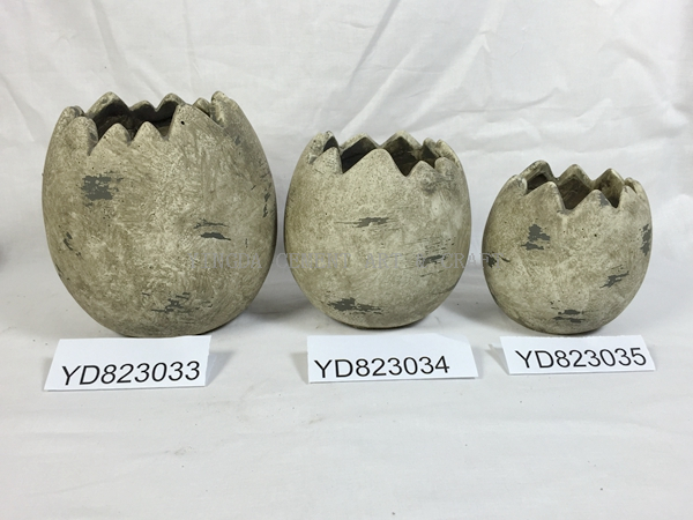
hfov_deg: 61.7
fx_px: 581
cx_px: 346
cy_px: 260
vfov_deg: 48.2
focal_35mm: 29
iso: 40
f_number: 2.2
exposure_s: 1/100
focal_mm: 4.15
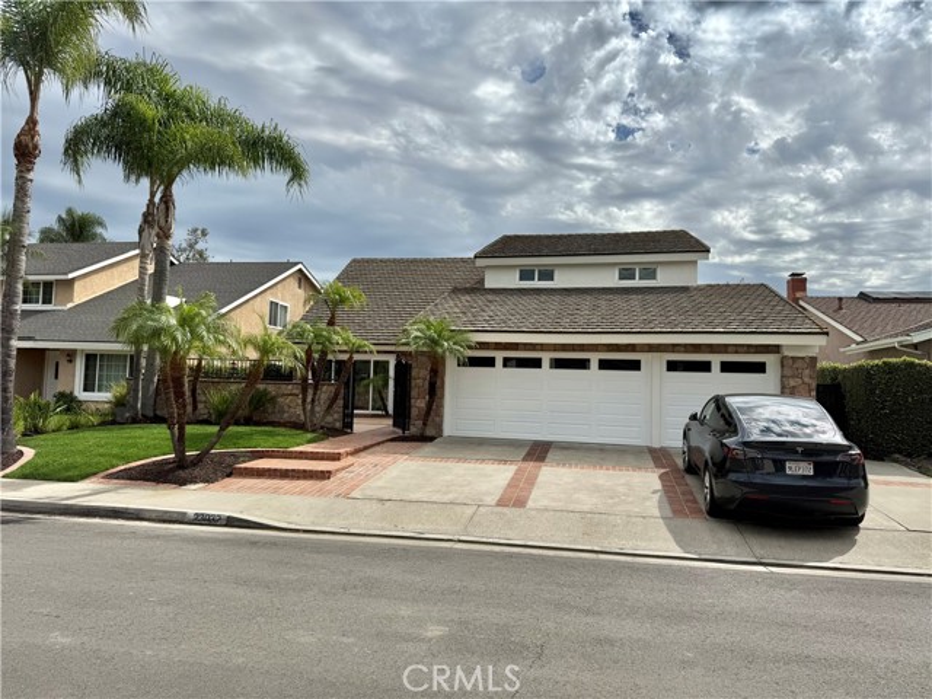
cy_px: 350
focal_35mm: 24
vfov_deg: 56.8
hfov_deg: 71.6
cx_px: 466
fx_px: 646
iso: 80
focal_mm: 6.76
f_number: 1.78
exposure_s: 1/9091
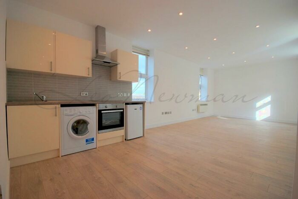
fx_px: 124
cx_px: 149
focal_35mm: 15
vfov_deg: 77.4
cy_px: 100
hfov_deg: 100.3
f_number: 5.6
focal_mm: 10
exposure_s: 1/125
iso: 200
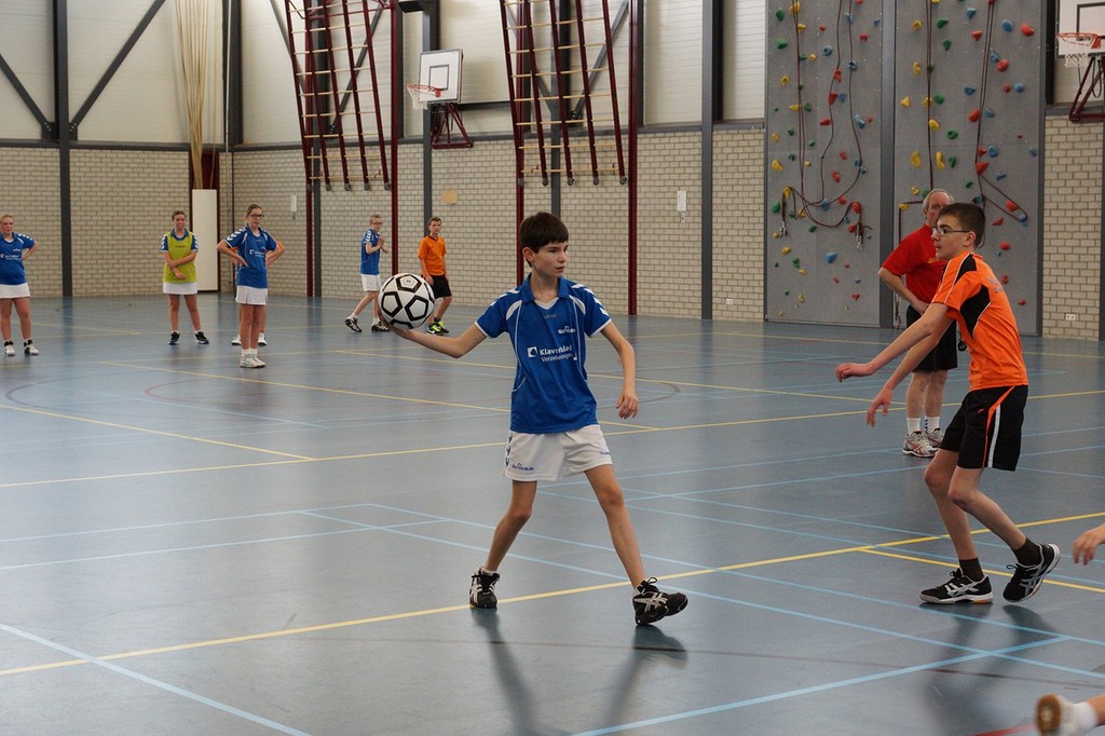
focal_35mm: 68
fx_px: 2071
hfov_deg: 29.9
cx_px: 552
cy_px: 368
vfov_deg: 20.1
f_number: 4
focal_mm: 45
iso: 1250
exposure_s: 1/250
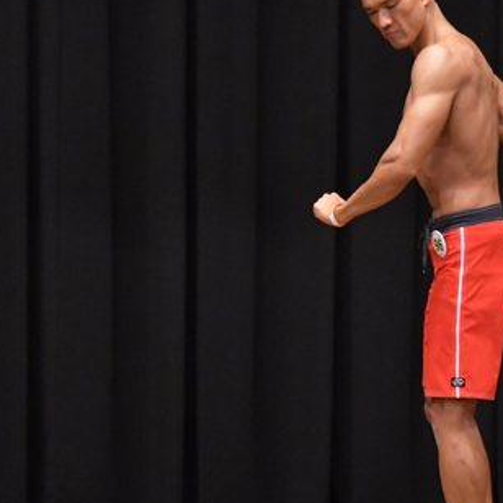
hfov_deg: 4.1
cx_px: 399
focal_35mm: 432
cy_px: 296
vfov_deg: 4.1
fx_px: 7102
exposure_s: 1/400
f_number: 5.6
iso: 6400
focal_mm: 135
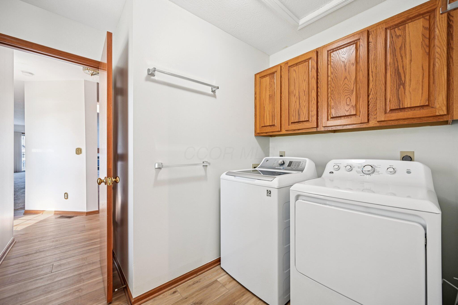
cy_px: 152
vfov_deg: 81.2
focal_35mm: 14
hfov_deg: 104.3
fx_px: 178
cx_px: 229
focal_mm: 14
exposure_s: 1/45
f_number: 4
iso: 400
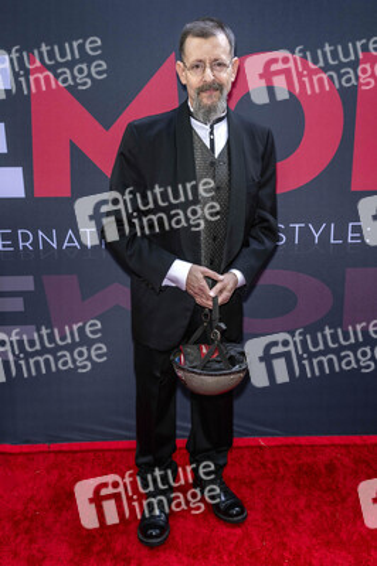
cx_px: 188
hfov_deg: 44.9
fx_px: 456
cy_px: 283
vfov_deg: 63.7
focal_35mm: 29
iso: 800
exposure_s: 1/200
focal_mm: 29
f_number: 5.6
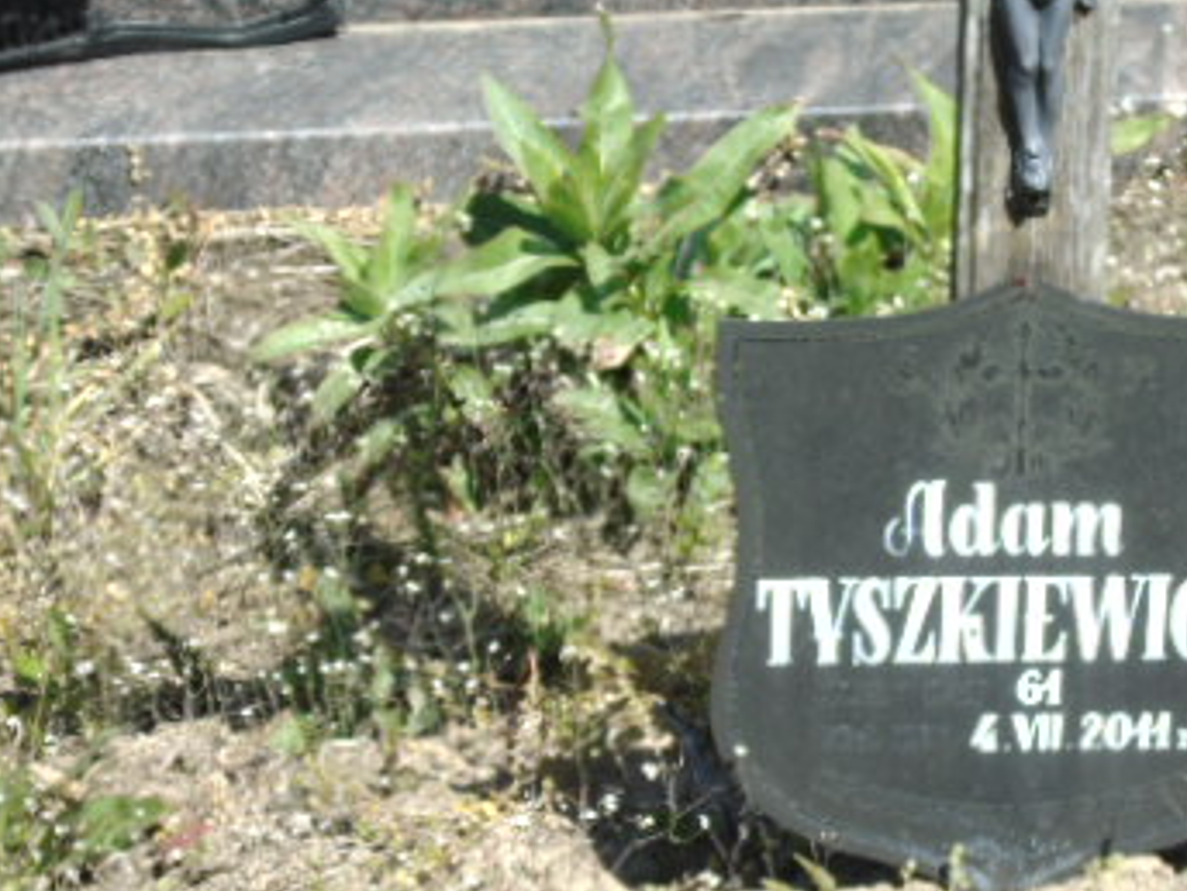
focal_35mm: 175
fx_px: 6001
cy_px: 701
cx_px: 1042
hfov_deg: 11.2
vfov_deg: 8.5
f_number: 4.3
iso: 80
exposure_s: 1/500
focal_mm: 17
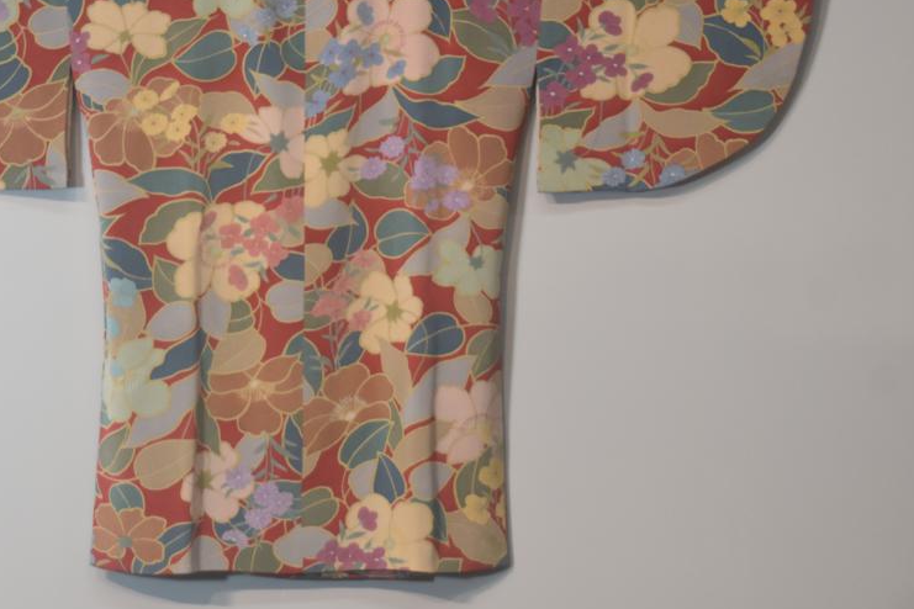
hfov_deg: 15.1
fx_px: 3453
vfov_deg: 10.1
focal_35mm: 136
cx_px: 307
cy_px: 204
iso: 720
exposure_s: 1/60
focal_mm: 62
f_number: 5
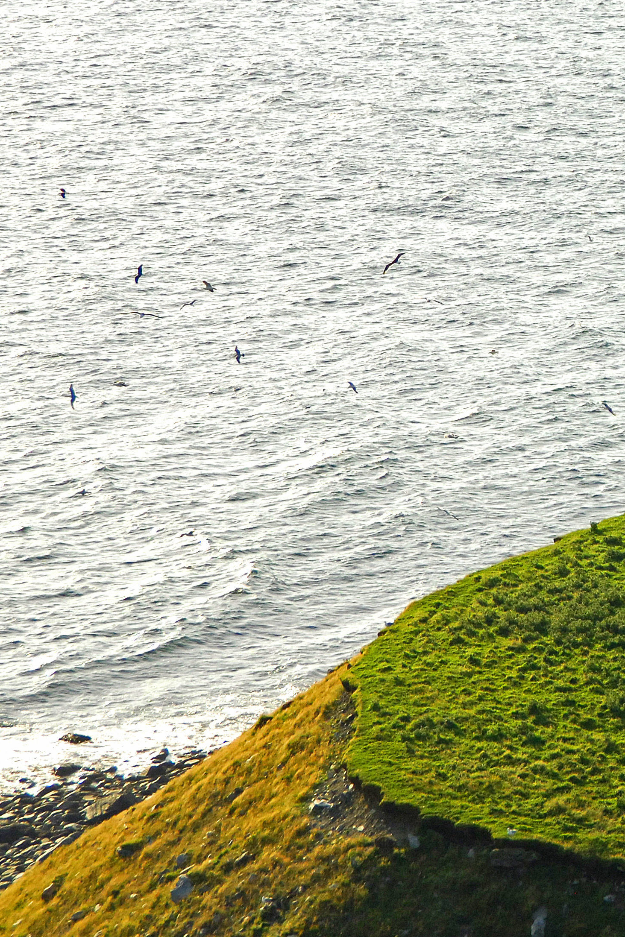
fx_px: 5337
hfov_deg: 6.6
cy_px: 412
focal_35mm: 205
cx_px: 811
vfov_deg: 10.0
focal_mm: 70
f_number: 7.1
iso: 400
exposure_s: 1/1000
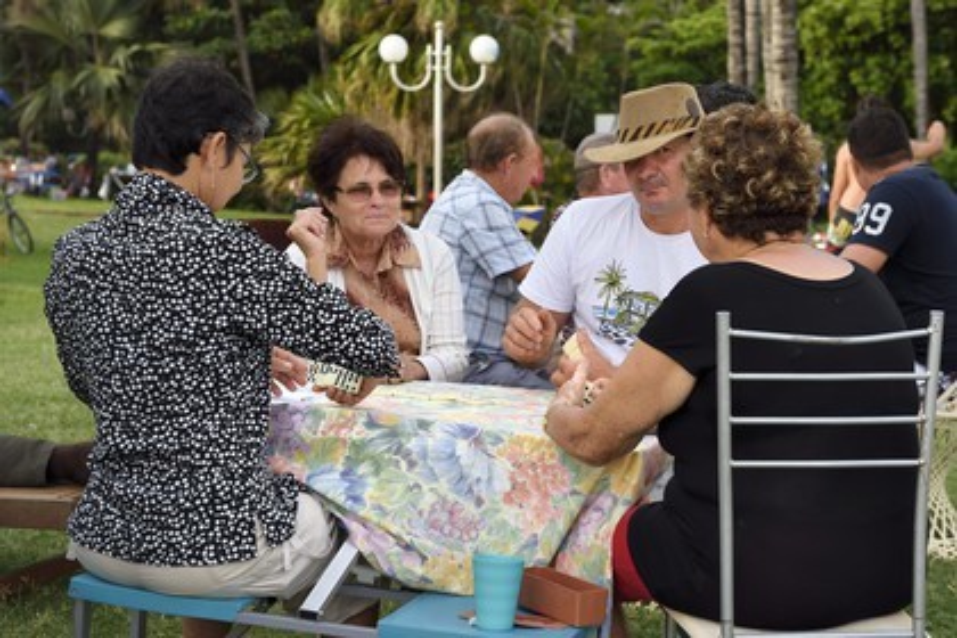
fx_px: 1861
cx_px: 478
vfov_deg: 19.5
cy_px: 319
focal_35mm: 70
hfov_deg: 28.8
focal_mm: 70
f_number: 7.1
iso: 400
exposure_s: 1/250
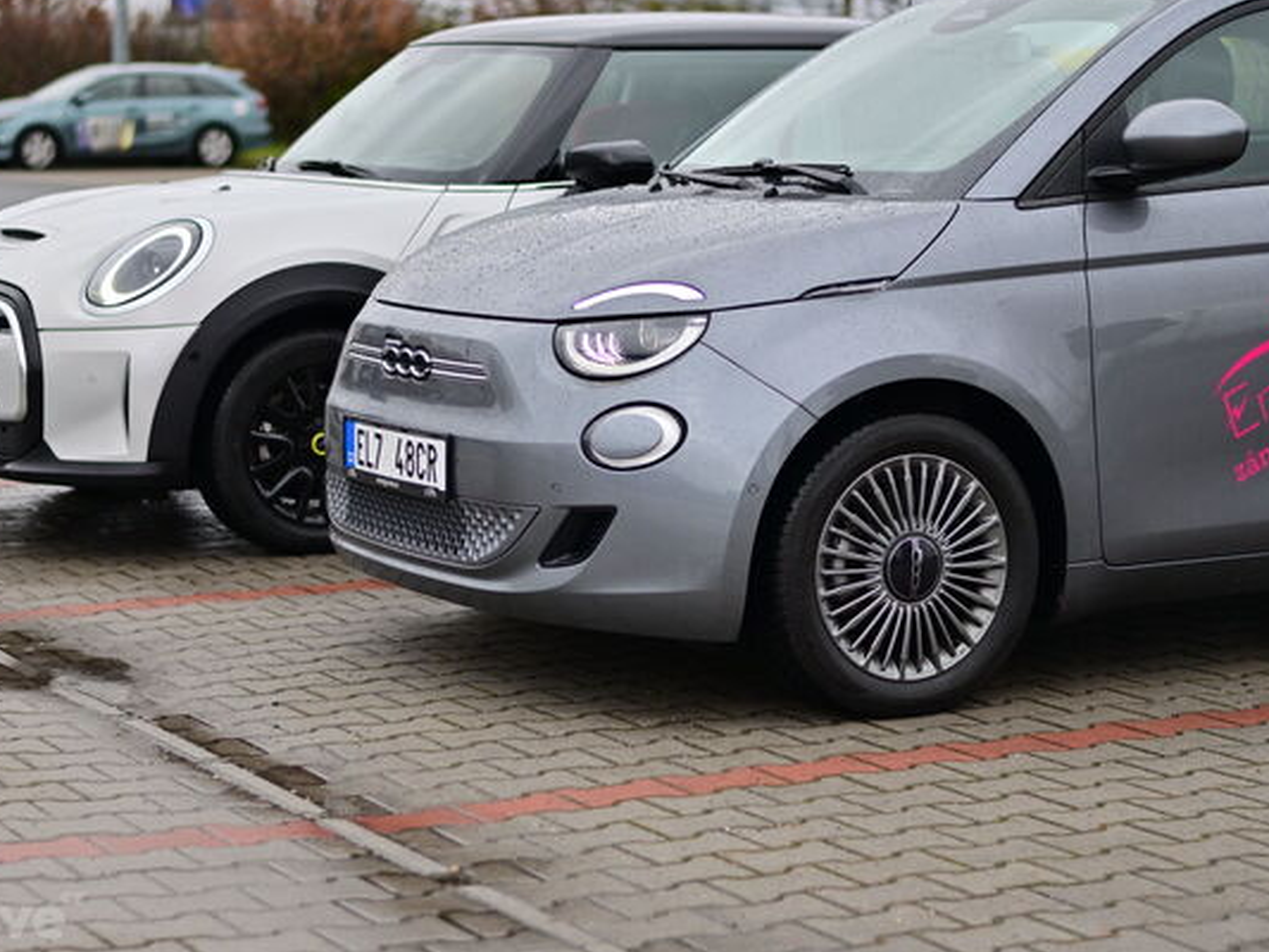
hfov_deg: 23.6
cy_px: 472
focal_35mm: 83
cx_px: 619
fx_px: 3043
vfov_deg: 17.8
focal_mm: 50
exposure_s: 1/1000
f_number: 1.8
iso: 400
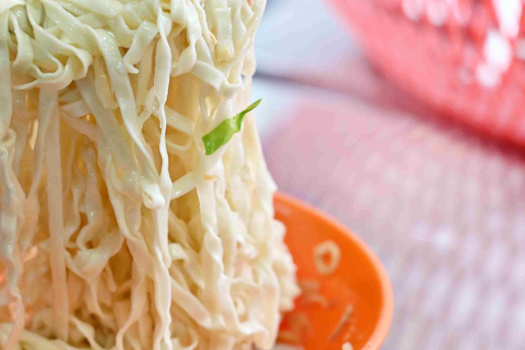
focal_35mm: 118
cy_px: 201
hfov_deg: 17.2
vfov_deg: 11.6
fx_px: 1721
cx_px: 129
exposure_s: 1/200
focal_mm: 50
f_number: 3.2
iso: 900
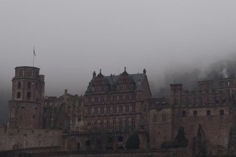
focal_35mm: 160
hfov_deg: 12.8
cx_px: 184
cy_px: 41
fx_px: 1049
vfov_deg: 8.6
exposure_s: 1/250
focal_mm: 55
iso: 200
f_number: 8
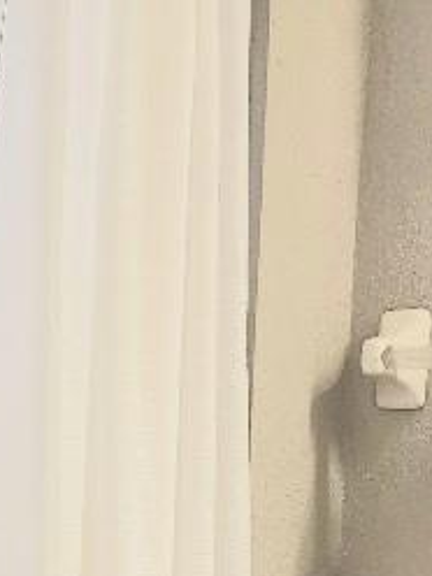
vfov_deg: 19.9
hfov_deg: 15.5
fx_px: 1581
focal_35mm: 95
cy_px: 611
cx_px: 81
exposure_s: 1/182
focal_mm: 6.4
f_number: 1.8
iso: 100
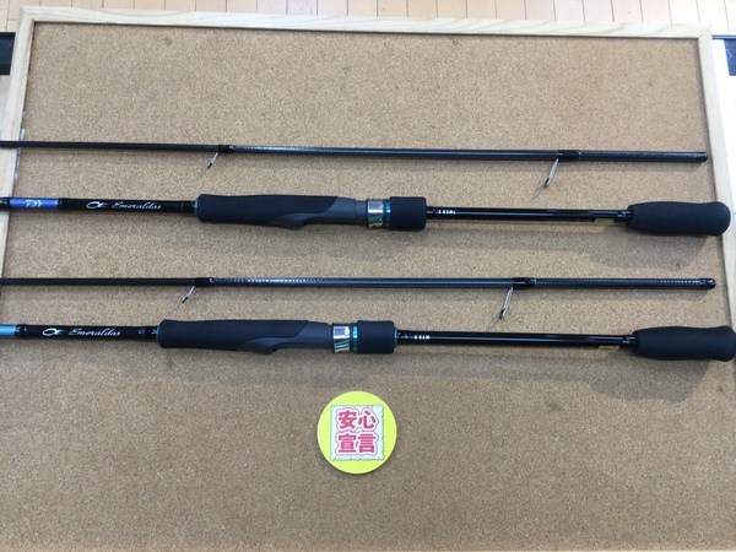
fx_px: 659
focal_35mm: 31
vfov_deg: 45.4
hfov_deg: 58.4
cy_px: 276
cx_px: 368
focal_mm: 3.3
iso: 50
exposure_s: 1/30
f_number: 2.4
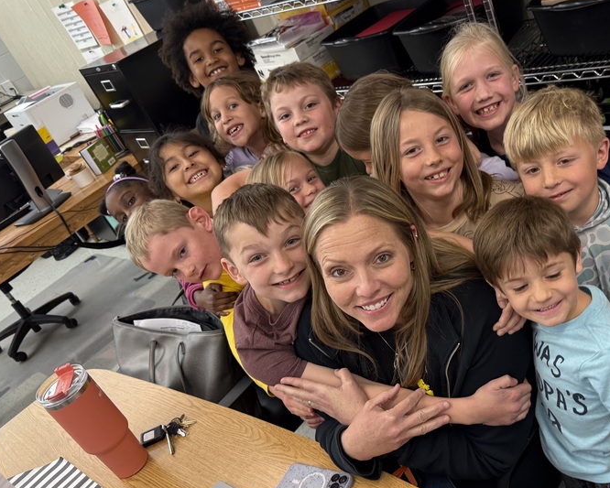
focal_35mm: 36
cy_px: 246
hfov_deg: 49.2
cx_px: 417
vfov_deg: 41.2
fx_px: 650
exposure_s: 1/60
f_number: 1.78
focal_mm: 6.76
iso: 160
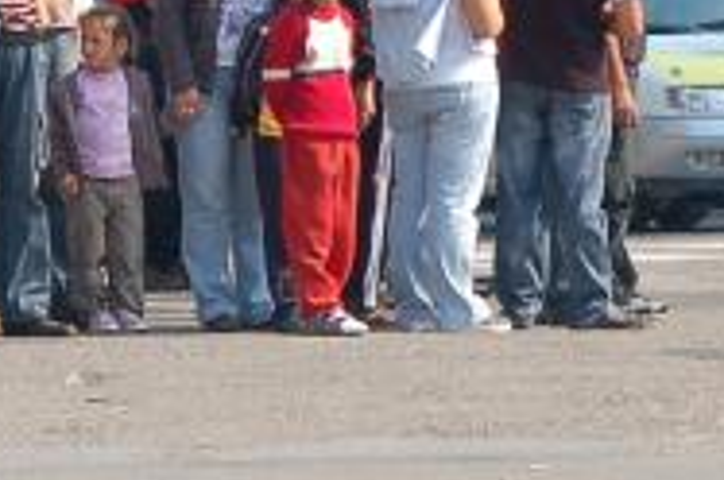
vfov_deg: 1.9
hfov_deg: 2.9
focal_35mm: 707
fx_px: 14194
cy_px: -118
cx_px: -801
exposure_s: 1/250
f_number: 10
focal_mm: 86
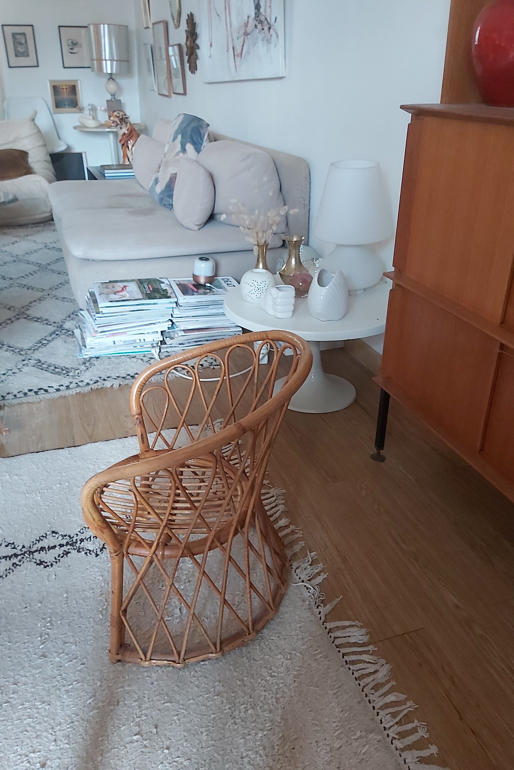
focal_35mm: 28
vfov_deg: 65.5
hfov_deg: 46.4
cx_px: 268
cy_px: 381
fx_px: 600
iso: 250
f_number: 1.7
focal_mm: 3.92
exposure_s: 1/50
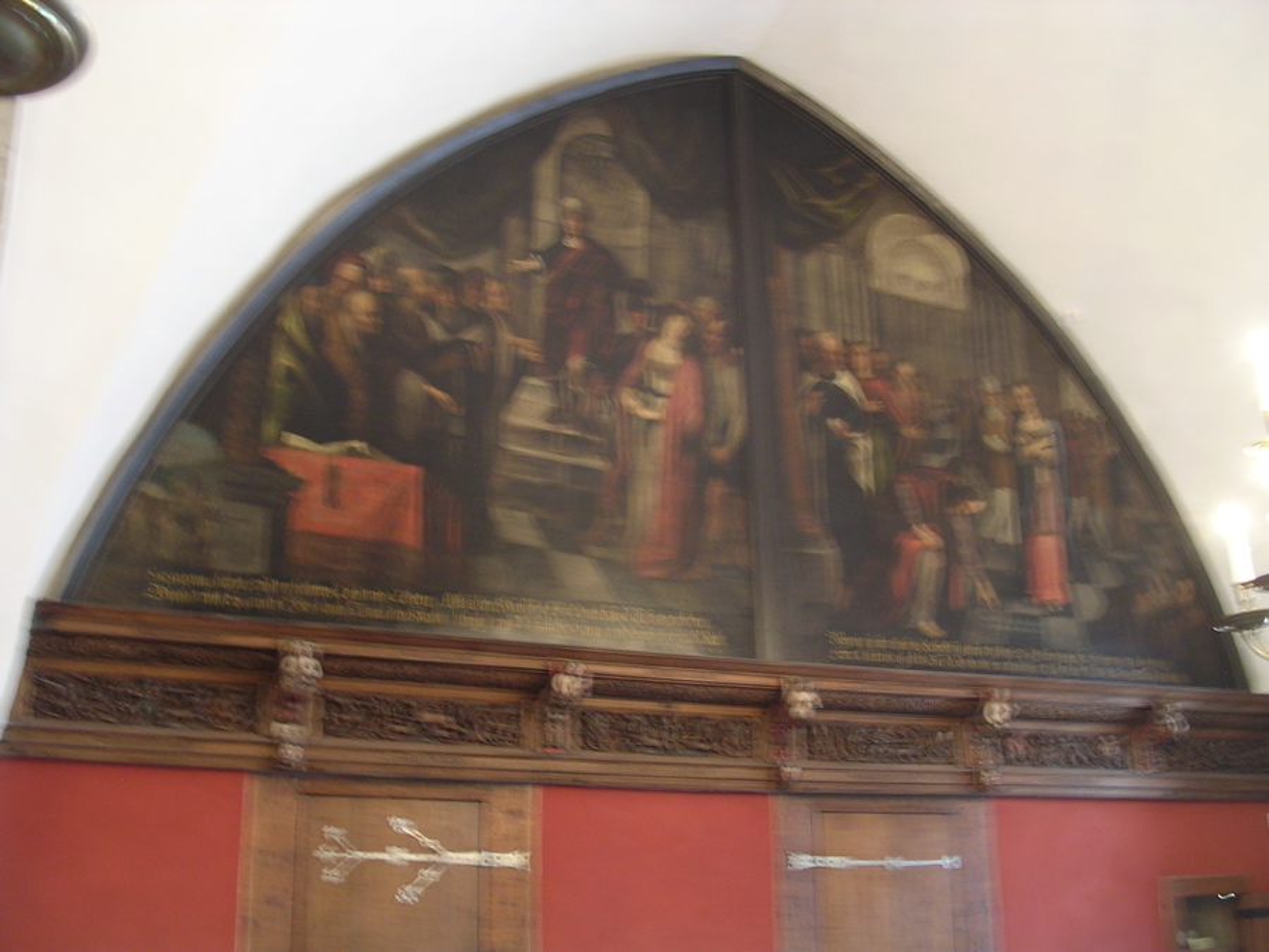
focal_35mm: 38
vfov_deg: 37.7
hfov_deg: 49.0
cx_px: 634
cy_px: 476
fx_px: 1393
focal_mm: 5.8
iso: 116
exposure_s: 1/3.7
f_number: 2.8
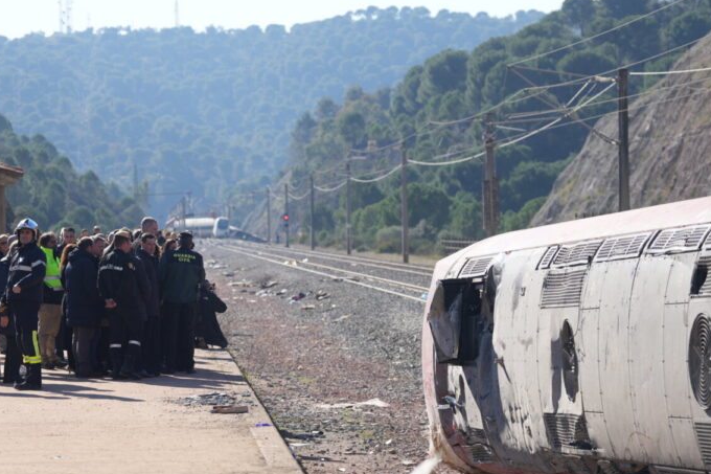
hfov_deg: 12.4
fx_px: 3278
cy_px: 263
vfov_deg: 8.3
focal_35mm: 166
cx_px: 322
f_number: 2.8
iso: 100
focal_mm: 98
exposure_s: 1/1250
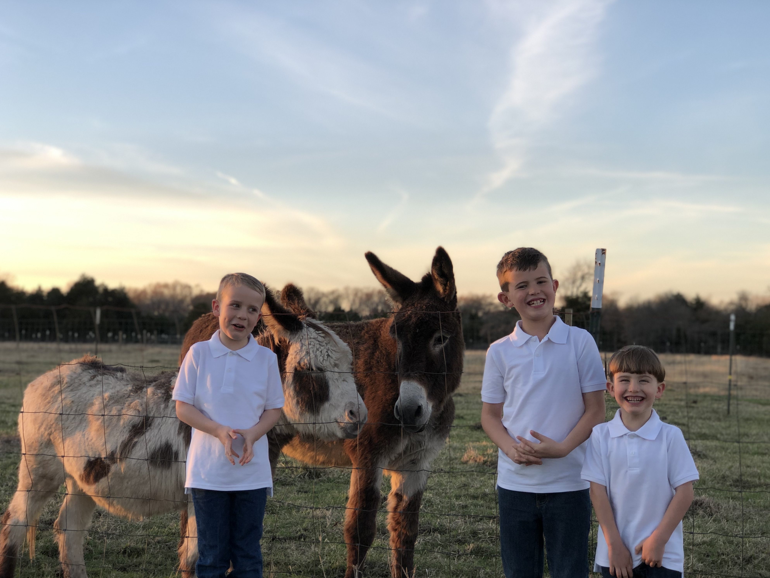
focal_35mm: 58
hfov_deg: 33.2
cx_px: 385
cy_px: 291
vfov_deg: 25.2
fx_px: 1290
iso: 32
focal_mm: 6.6
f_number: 2.8
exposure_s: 1/120
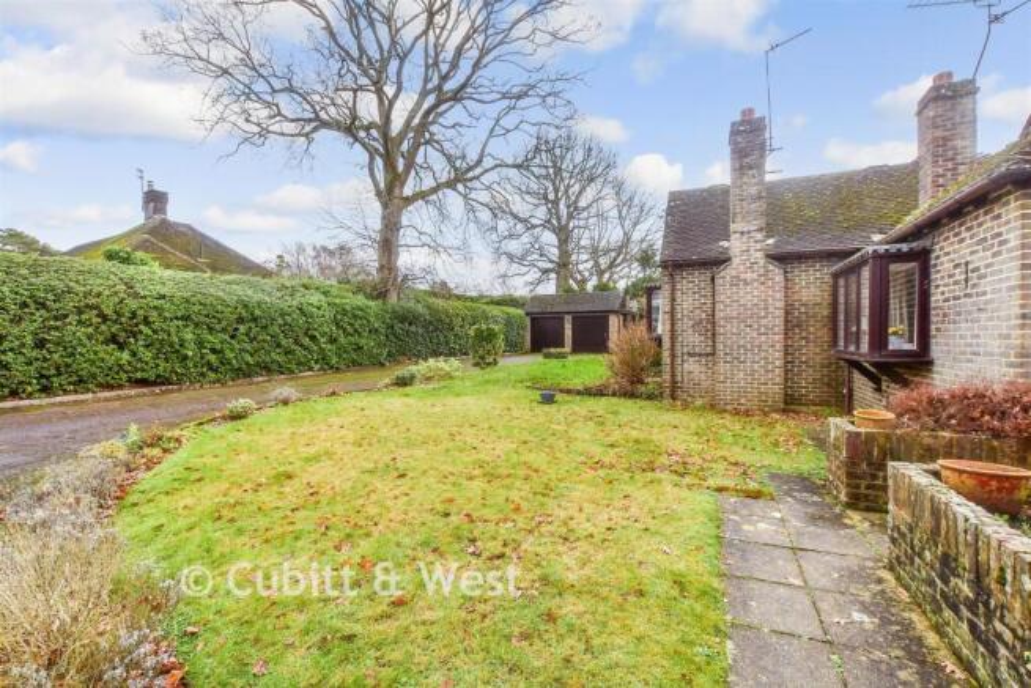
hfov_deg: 100.4
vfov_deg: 77.4
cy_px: 344
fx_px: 430
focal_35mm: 15
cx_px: 516
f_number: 8
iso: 400
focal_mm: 10
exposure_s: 1/250
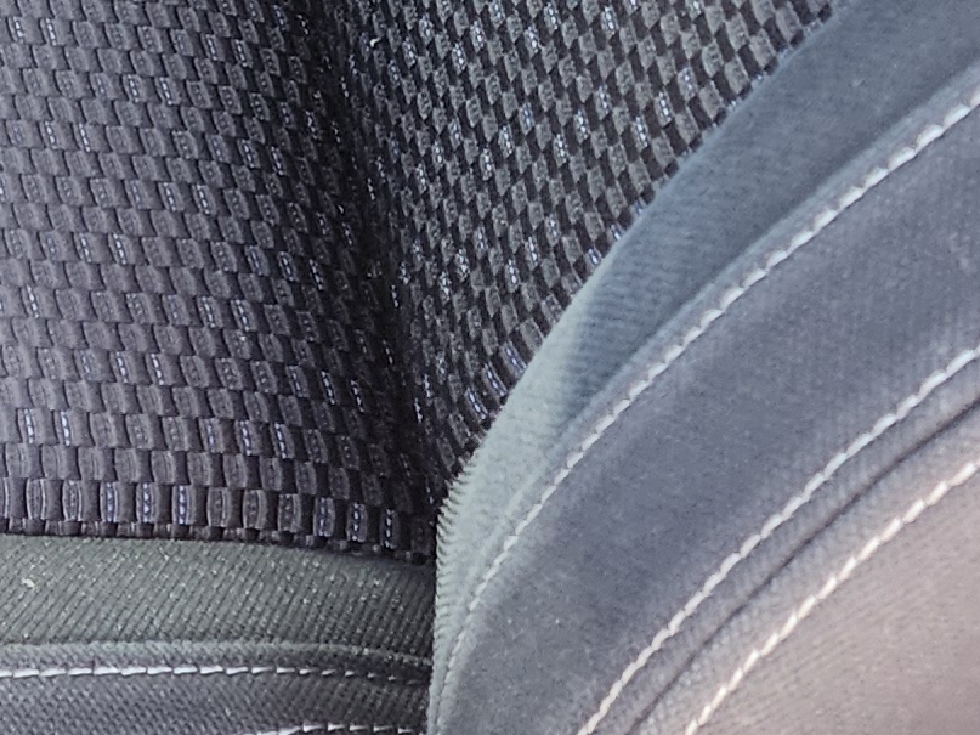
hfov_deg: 15.2
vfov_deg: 11.6
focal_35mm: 114
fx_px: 3227
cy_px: -782
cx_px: -714
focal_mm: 6.4
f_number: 1.8
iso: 320
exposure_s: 1/120
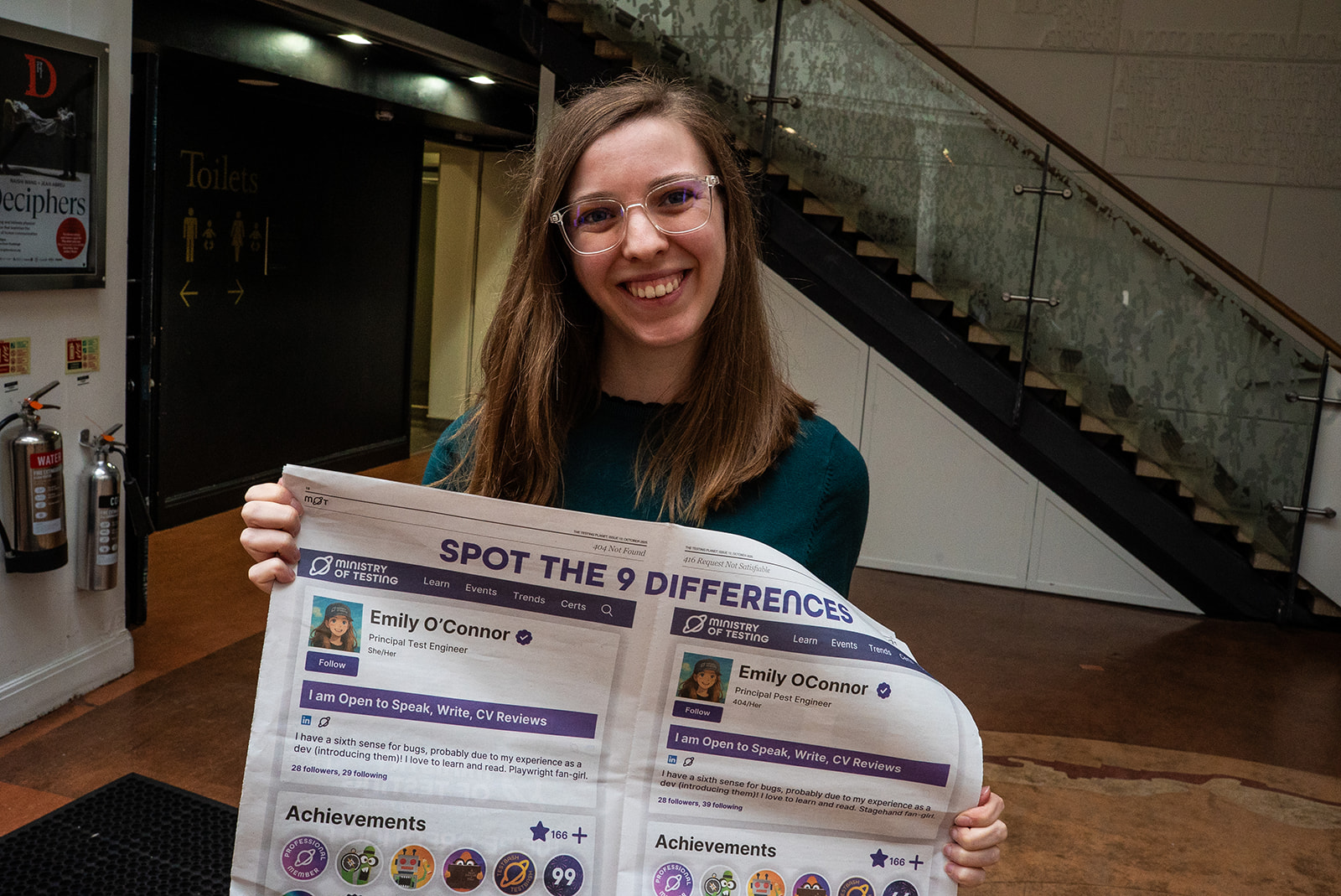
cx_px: 670
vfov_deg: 37.9
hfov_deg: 54.4
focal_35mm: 35
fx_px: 1305
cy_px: 448
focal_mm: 35
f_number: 14
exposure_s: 1/125
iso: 3200
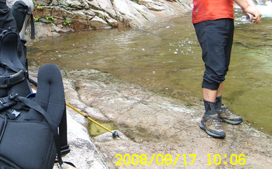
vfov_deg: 19.6
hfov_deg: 30.6
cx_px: 48
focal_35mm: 65
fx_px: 482
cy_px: 20
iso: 50
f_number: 2.8
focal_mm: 5.8
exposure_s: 1/71
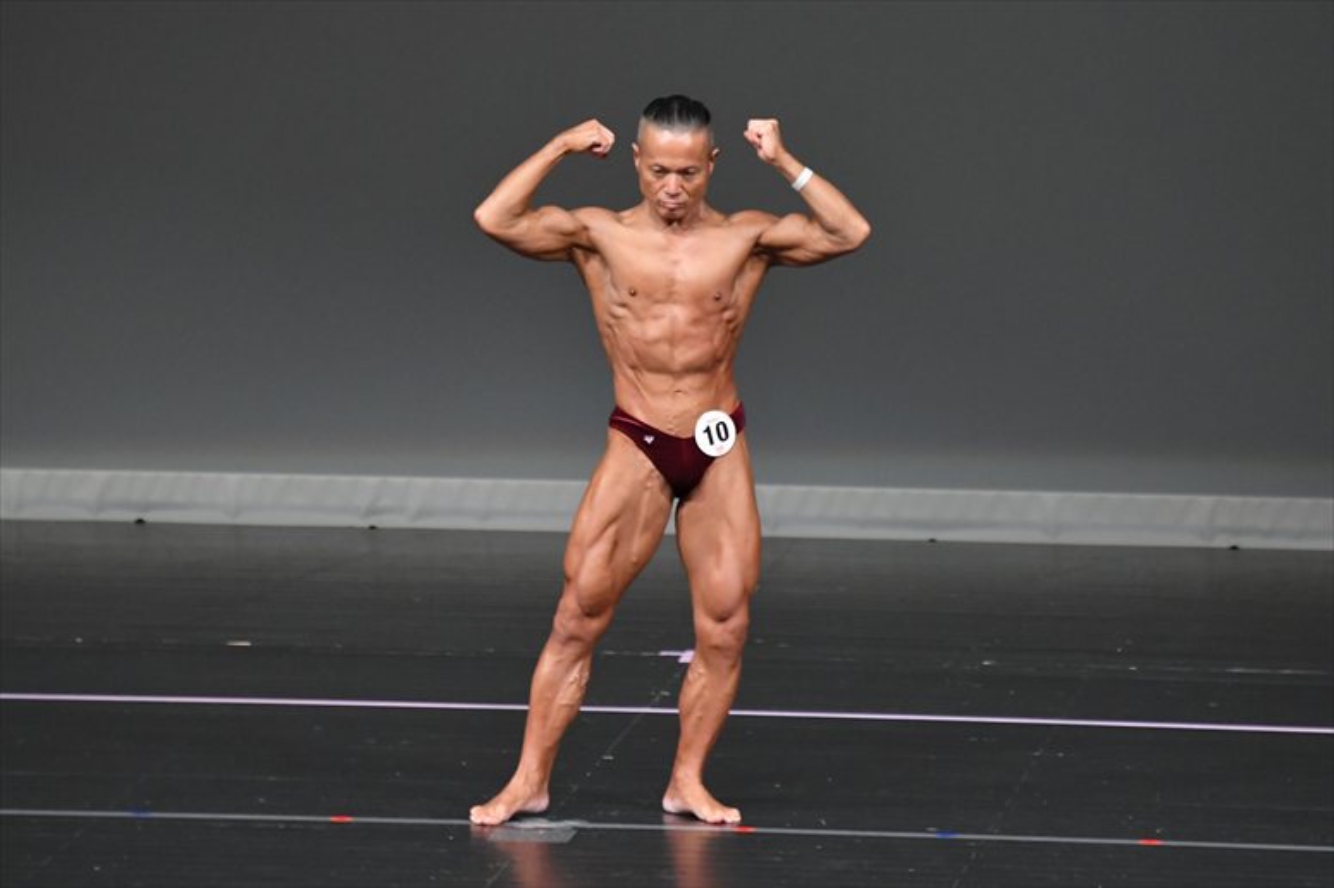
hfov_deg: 6.0
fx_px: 12778
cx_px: 667
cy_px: 444
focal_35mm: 345
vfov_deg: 4.0
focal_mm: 230
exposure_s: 1/400
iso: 4000
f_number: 5.6
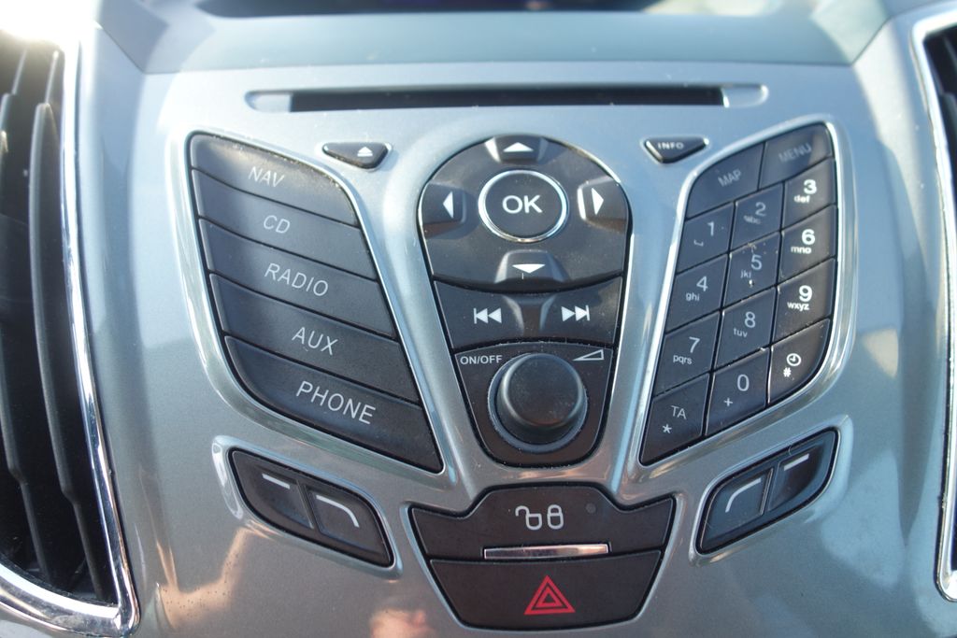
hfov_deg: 65.5
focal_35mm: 28
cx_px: 478
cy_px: 319
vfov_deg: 46.4
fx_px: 744
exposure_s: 1/100
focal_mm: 10.4
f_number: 2.5
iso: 125
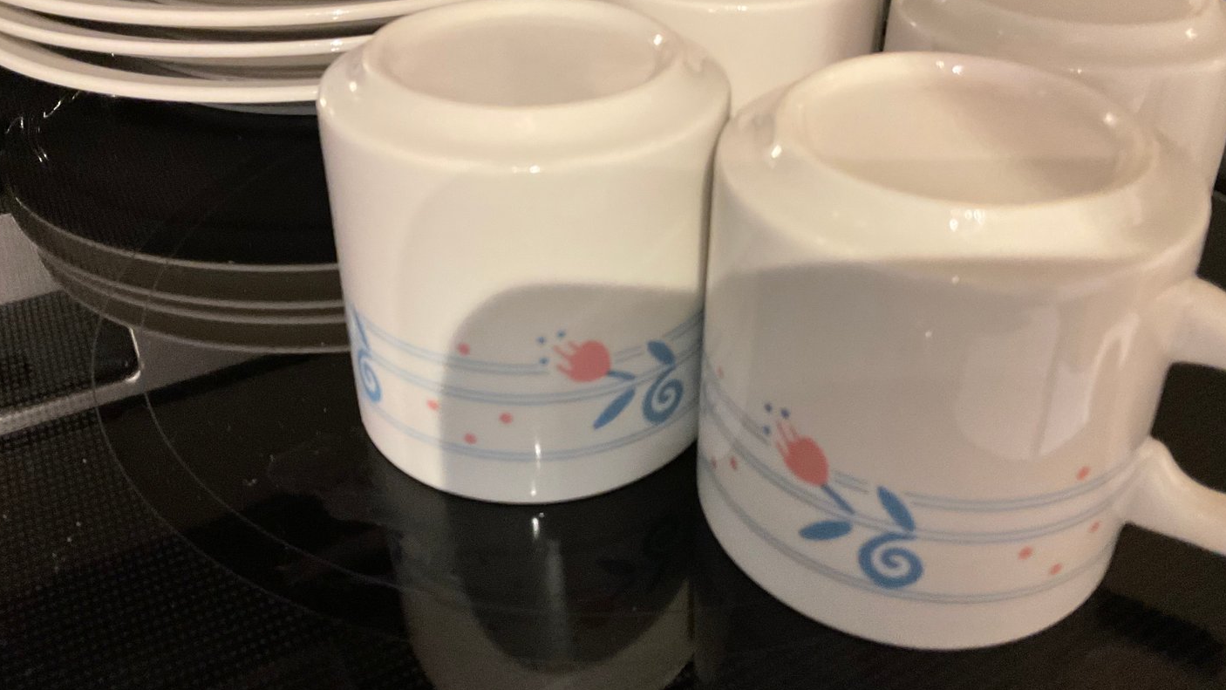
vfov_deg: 34.5
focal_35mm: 34
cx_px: 655
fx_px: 1105
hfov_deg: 58.0
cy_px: 273
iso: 250
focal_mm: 3
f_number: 1.8
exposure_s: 1/60
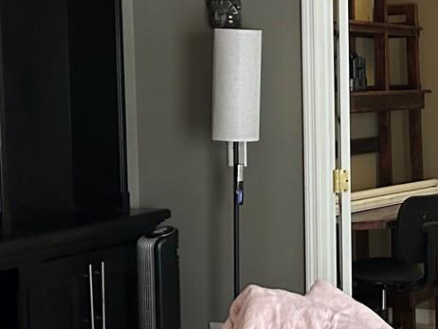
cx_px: 364
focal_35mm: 90
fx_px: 1139
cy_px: 131
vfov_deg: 16.4
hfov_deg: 21.4
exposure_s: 1/60
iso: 500
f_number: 1.5
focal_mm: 5.7
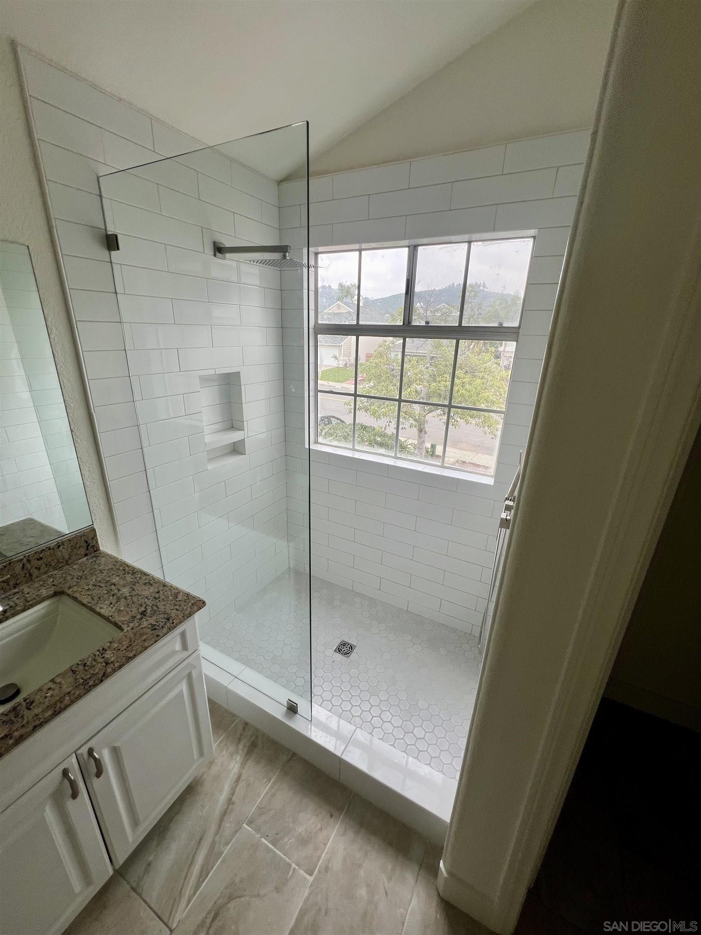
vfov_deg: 106.2
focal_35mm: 13
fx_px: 351
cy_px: 468
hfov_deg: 89.9
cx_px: 350
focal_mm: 1.57
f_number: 1.8
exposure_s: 1/142
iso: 32
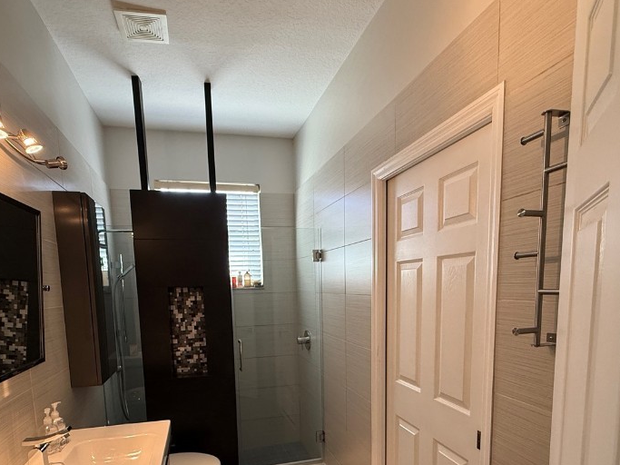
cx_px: 292
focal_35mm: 21
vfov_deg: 61.1
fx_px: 376
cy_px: 329
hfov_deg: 78.9
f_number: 2.2
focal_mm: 2.22
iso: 320
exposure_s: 1/120
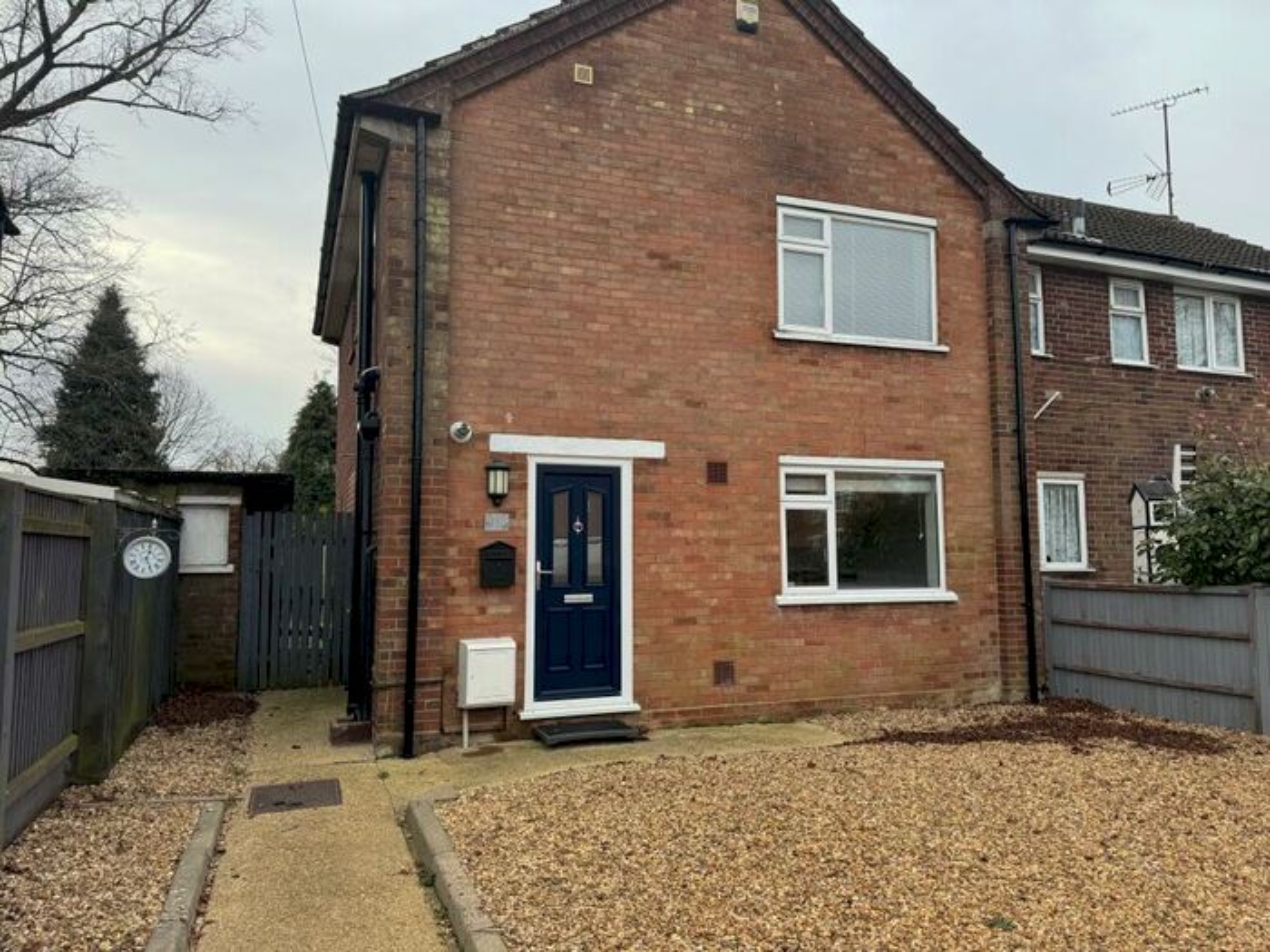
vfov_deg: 56.8
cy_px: 476
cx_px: 635
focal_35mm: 24
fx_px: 881
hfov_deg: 71.6
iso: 80
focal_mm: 6.86
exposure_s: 1/812
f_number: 1.78
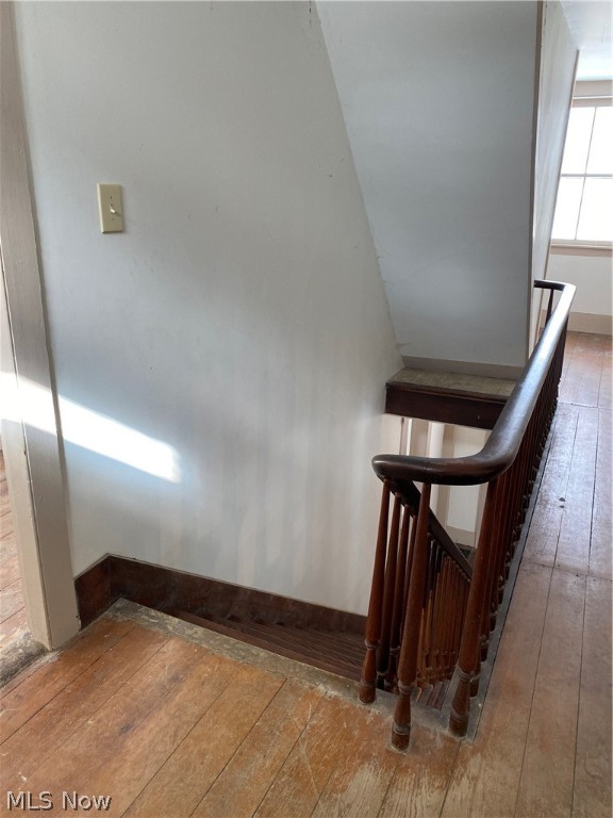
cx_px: 306
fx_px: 614
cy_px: 409
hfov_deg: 53.1
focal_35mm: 26
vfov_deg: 67.3
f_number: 1.8
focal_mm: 4.25
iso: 125
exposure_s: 1/121
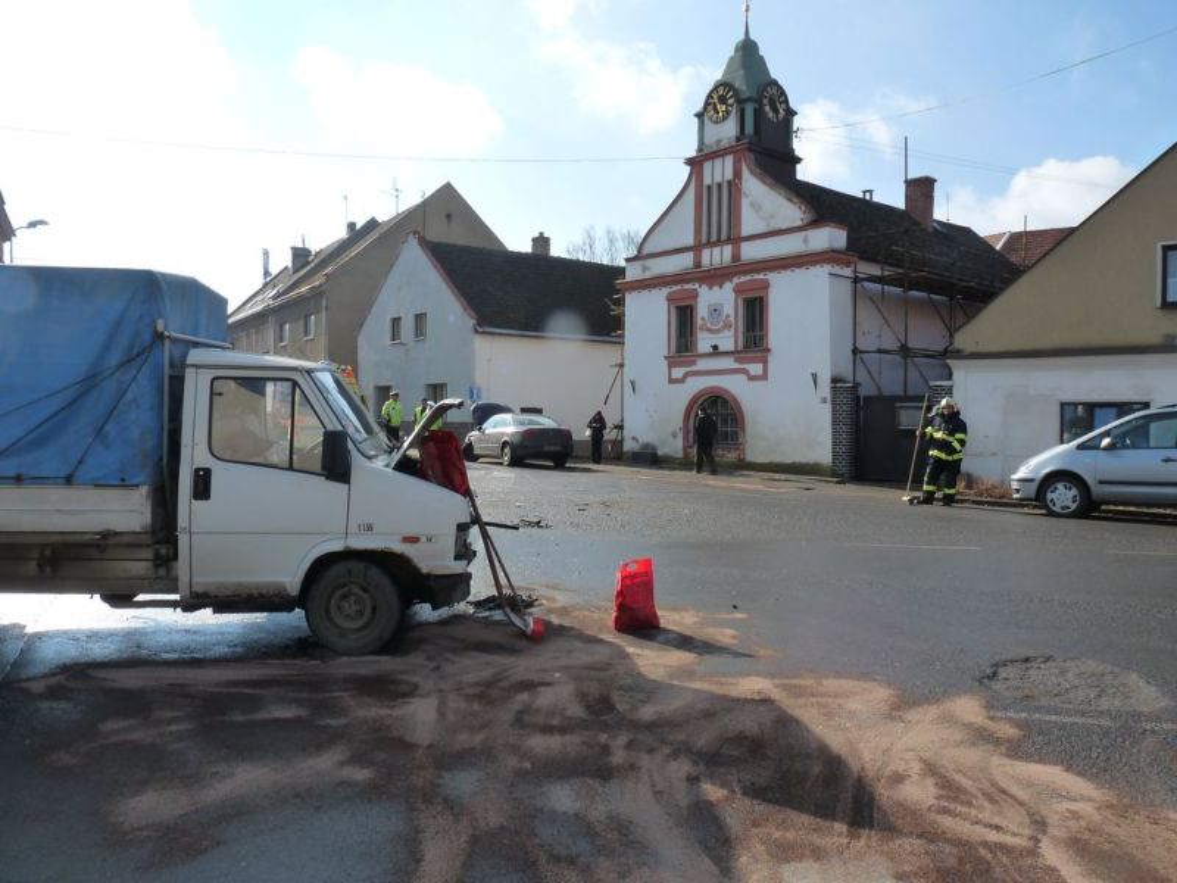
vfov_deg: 51.4
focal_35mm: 27
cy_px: 442
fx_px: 918
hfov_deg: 65.3
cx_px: 588
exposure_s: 1/400
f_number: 5.6
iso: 160
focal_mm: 4.8
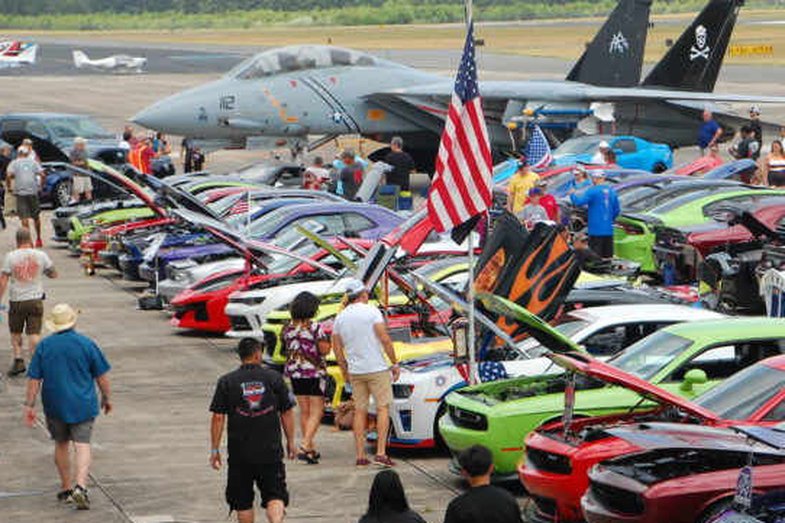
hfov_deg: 11.4
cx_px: 542
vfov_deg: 7.6
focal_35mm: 181
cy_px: 289
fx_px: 3939
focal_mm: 85
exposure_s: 1/1250
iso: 800
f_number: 9
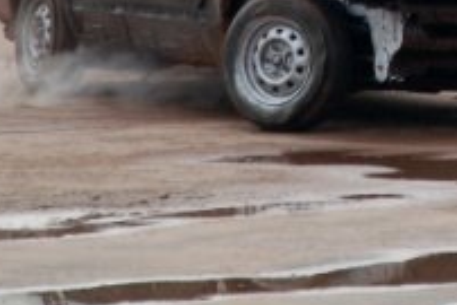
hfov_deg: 3.7
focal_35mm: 550
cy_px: -104
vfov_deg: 2.5
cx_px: 400
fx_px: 6987
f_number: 6
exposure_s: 1/500
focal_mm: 116
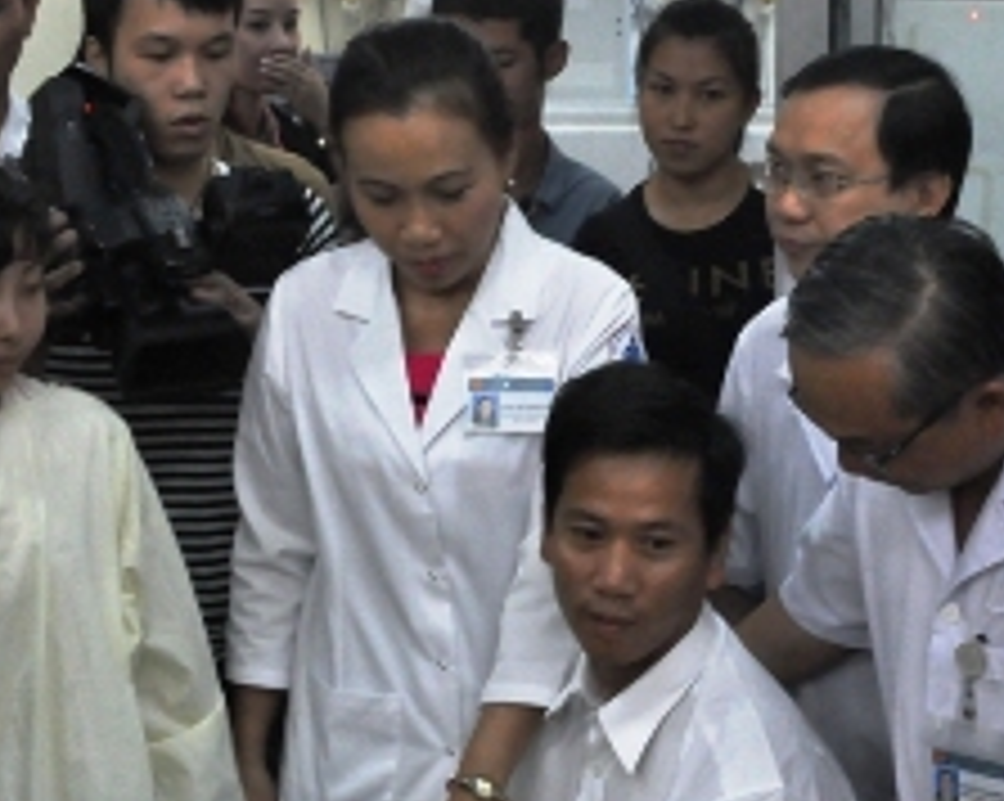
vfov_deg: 15.5
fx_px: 2937
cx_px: 770
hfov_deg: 19.2
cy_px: 504
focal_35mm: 99
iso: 3200
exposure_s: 1/100
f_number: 5
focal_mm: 35
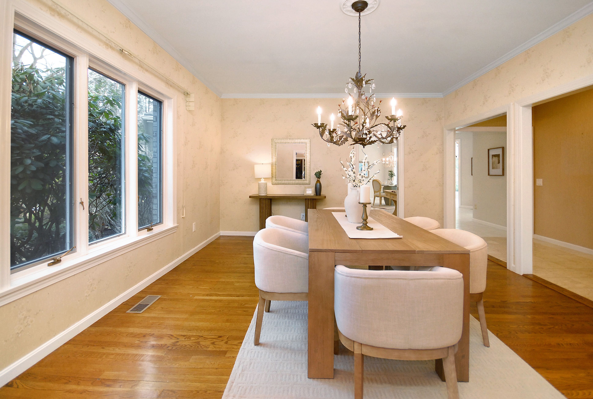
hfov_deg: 100.2
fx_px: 248
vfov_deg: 77.7
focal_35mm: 15
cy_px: 200
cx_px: 296
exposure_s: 1/20
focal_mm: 10
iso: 500
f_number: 5
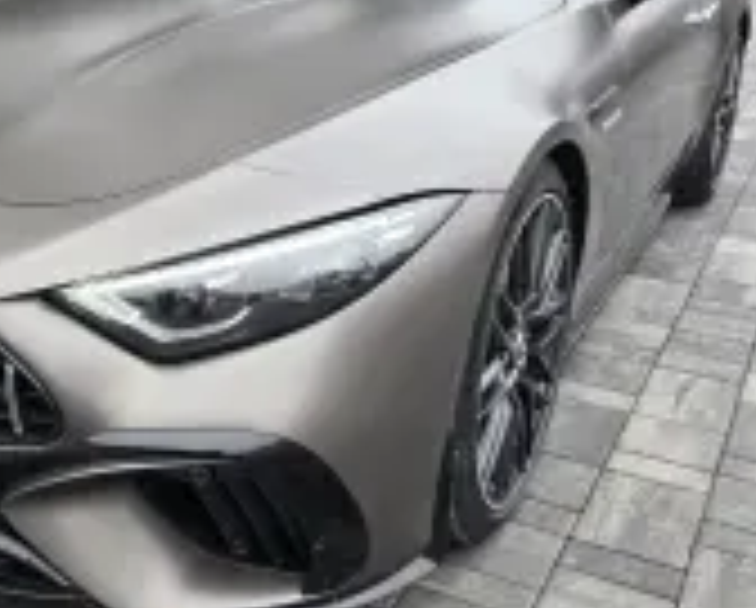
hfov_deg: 37.5
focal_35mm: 48
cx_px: 162
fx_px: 1076
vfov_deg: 31.5
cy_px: 279
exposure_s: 1/180
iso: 50
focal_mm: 6.25
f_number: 1.7
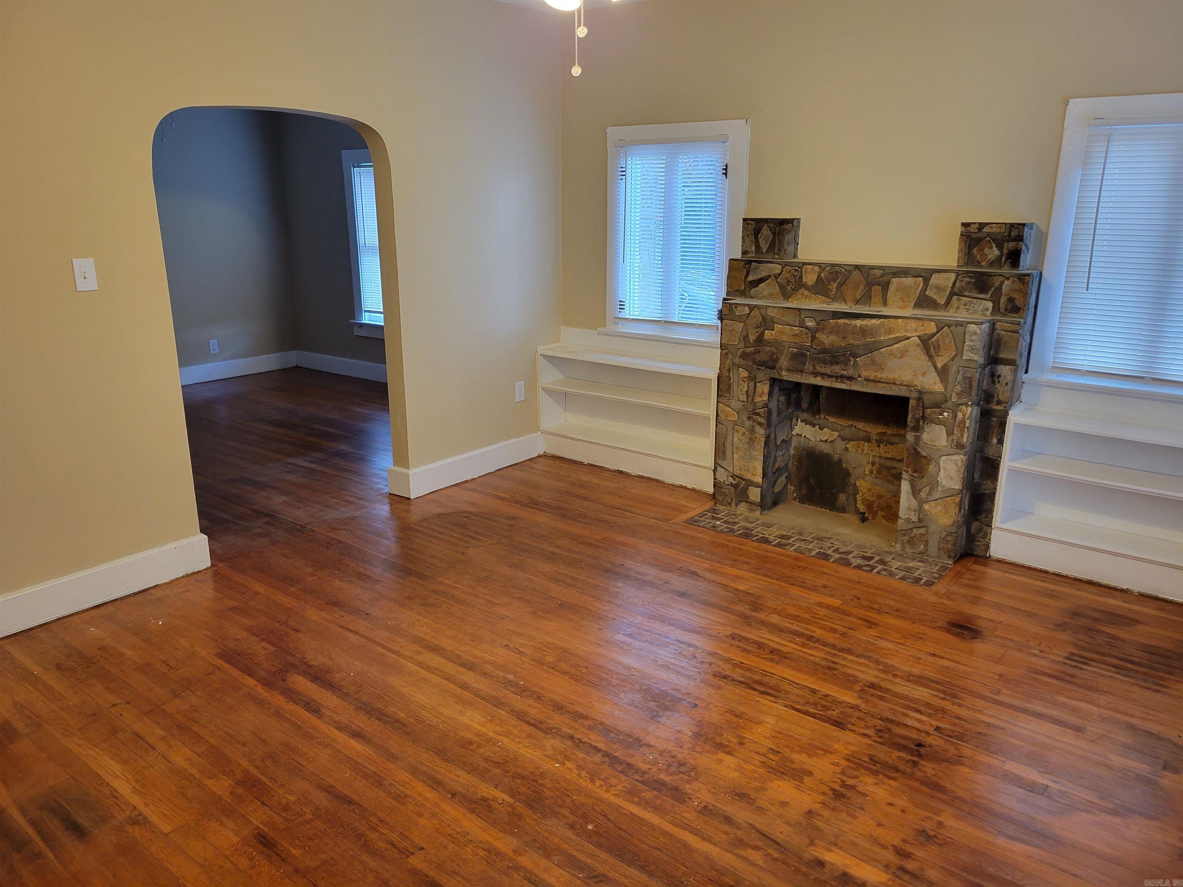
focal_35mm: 26
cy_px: 444
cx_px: 592
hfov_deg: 67.3
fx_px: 889
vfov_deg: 53.1
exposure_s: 1/39
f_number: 1.8
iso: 200
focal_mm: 5.4
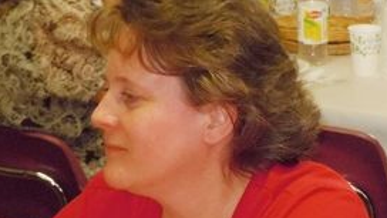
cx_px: 165
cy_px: 121
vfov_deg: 6.3
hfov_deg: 11.2
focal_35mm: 192
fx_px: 1970
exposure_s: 1/50
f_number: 5.4
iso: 1000
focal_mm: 21.5
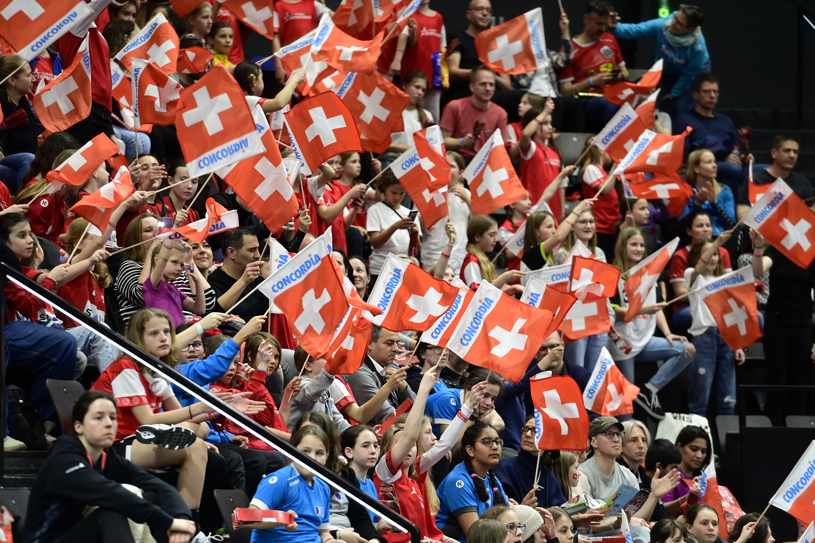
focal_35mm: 200
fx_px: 4527
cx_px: 408
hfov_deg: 10.3
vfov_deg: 6.9
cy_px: 272
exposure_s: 1/500
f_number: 4.5
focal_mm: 200
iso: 2500
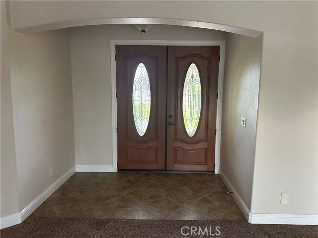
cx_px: 159
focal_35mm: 24
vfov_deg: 56.8
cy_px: 119
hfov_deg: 71.6
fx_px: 220
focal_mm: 6.86
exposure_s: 1/60
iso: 800
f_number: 1.78
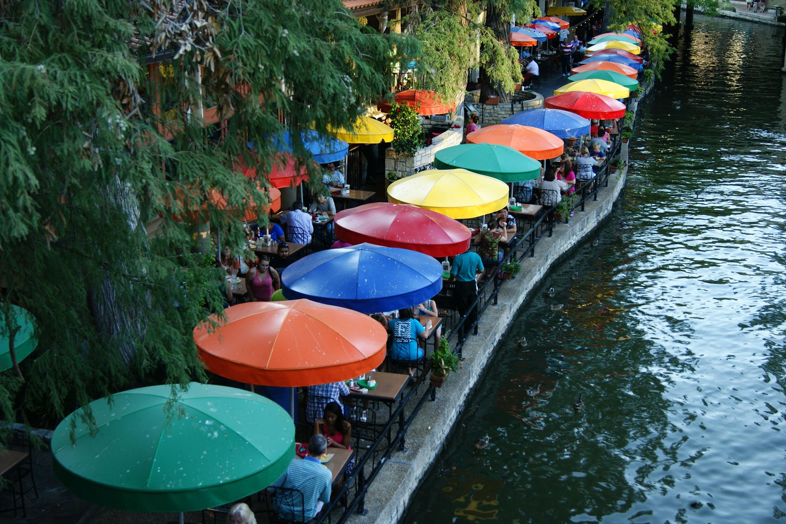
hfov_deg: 43.6
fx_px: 982
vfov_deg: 29.9
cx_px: 393
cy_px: 262
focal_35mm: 45
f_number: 5
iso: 200
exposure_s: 1/50
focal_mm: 30
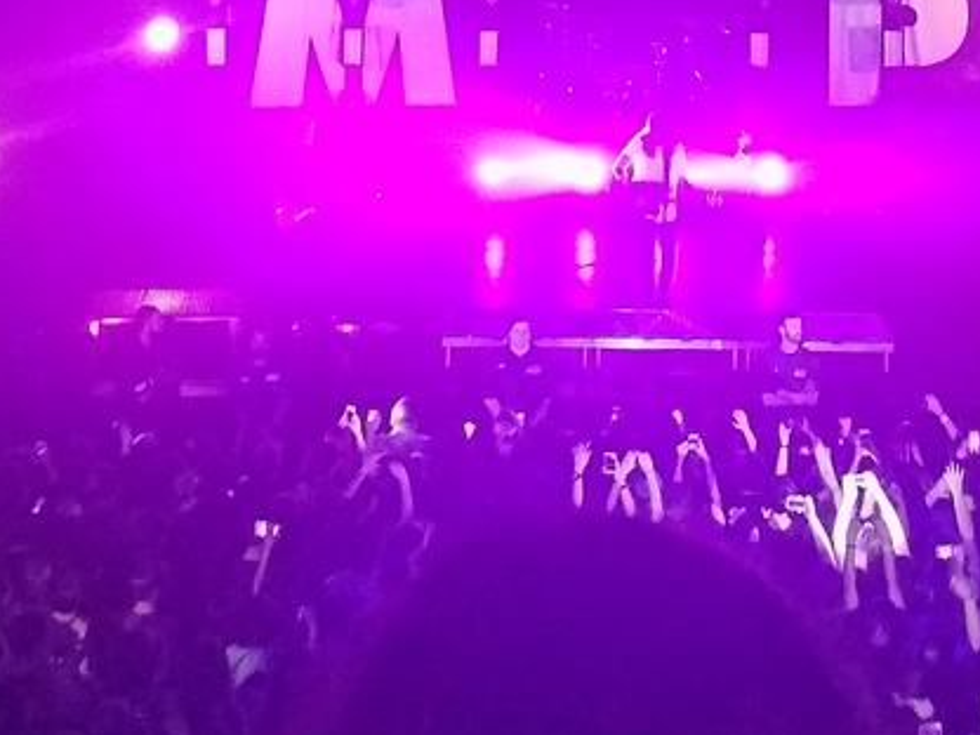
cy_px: -207
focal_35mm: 75
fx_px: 2123
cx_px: 518
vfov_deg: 18.4
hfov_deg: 26.0
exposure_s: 1/7
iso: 1250
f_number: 1.7
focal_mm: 4.2
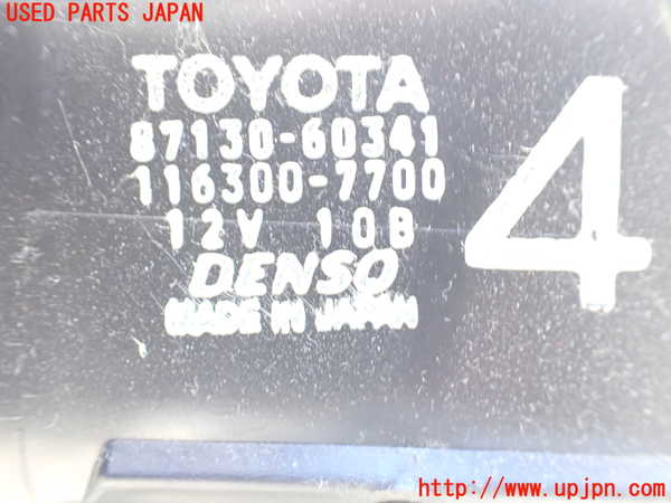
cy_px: 252
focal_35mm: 30
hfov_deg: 60.0
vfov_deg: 46.8
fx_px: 582
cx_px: 336
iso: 1000
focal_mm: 5.4
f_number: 2.3
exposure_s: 1/30
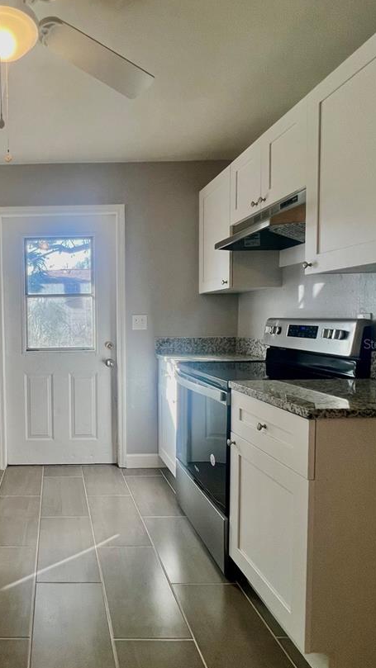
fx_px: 372
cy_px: 343
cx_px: 50
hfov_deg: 48.9
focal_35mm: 21
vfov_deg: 83.8
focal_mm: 1.57
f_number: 1.8
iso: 80
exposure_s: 1/120
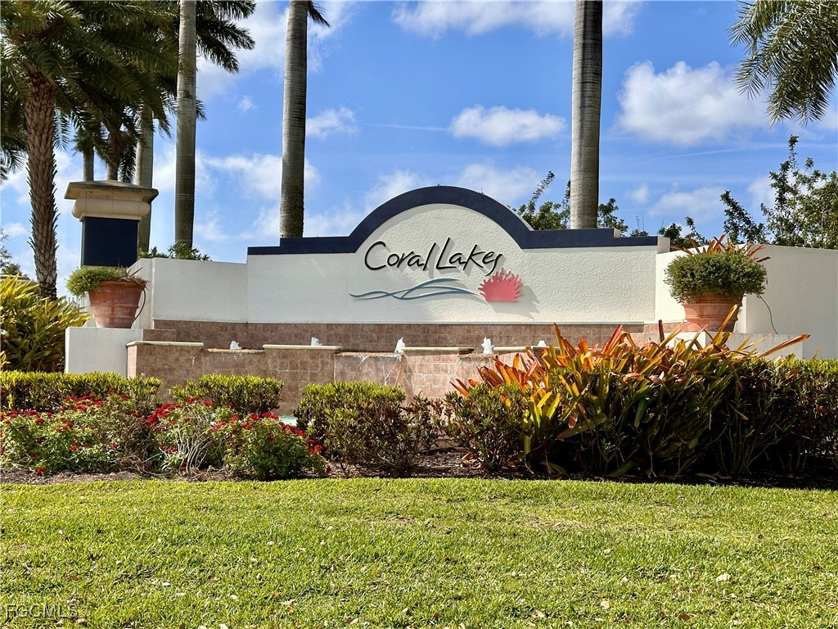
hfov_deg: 39.7
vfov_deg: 30.3
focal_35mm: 48
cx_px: 419
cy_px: 314
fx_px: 1162
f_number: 1.78
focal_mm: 6.86
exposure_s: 1/5263
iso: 64
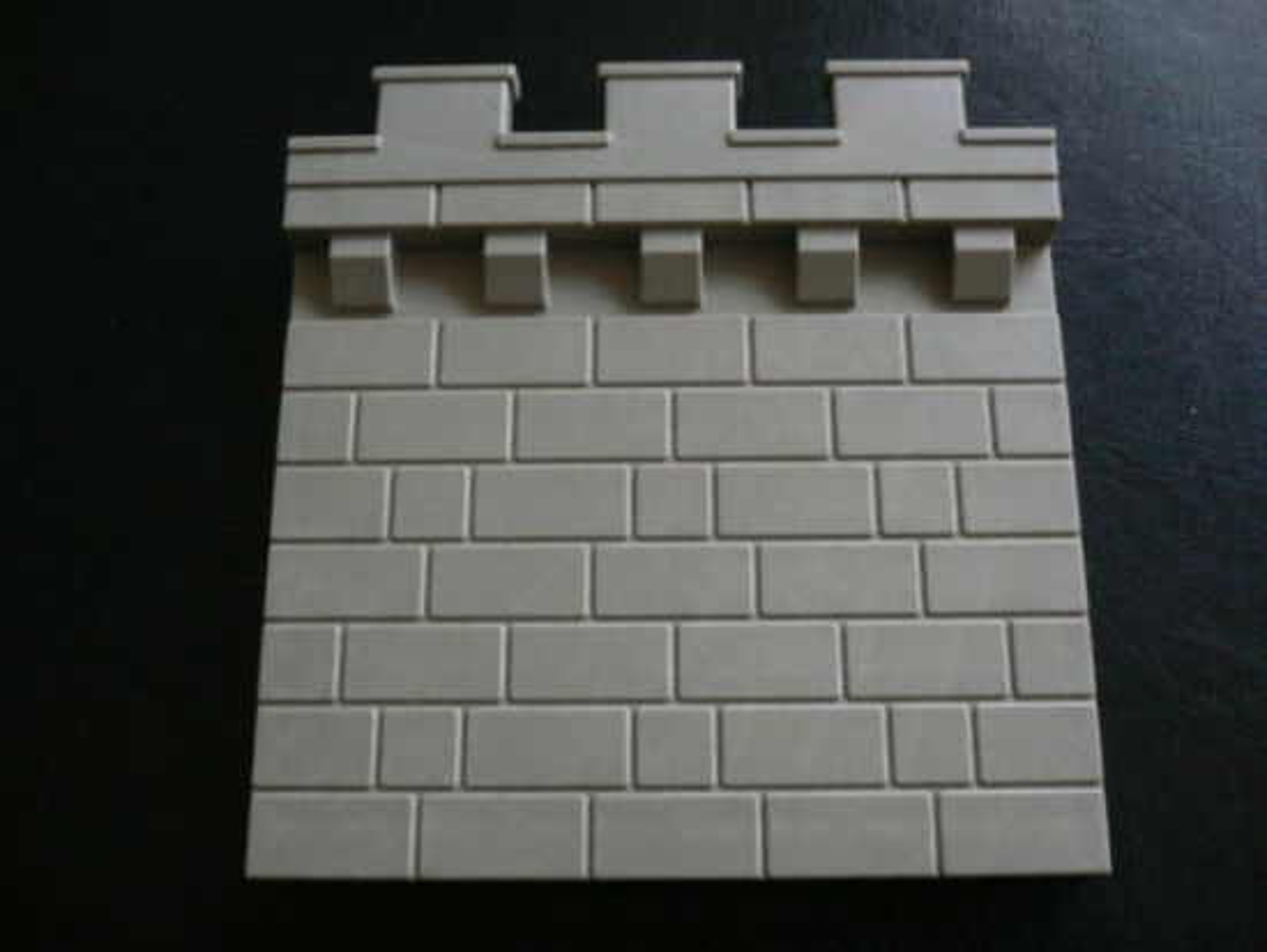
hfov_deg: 52.6
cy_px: 476
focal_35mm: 35
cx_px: 634
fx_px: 1282
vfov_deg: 40.7
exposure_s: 1/8
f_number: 2.8
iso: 200
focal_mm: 5.8
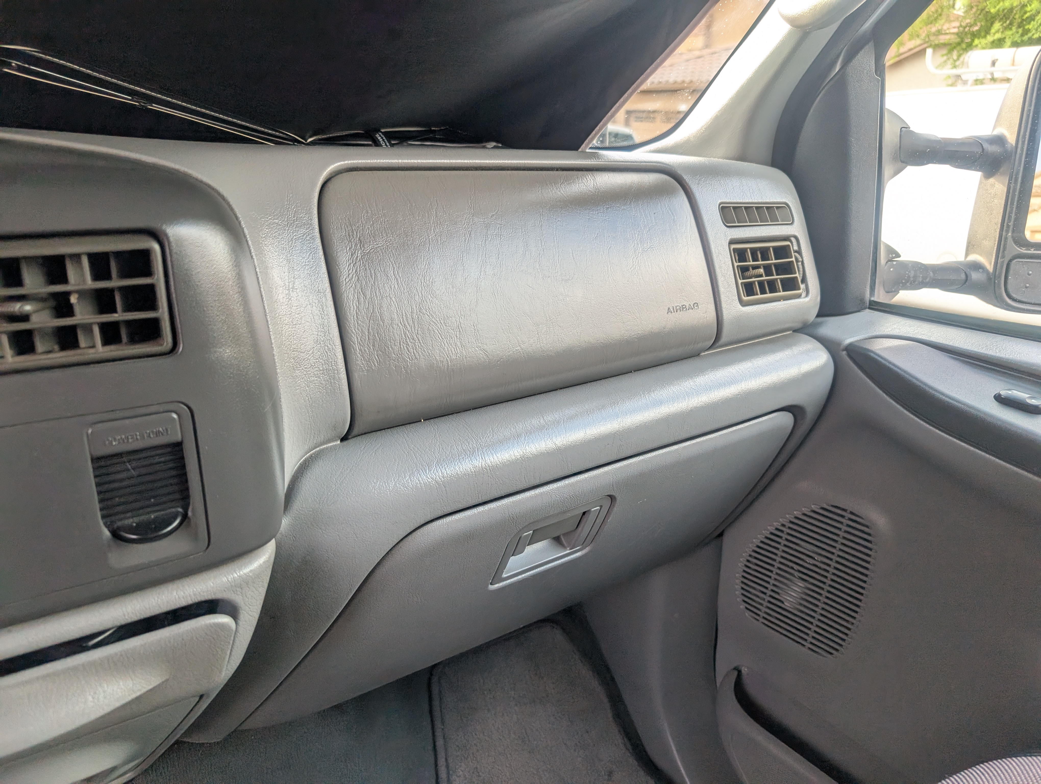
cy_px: 392
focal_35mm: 24
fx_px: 723
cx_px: 520
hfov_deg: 71.5
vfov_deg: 56.9
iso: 99
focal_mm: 6.9
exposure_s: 1/195
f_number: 1.68
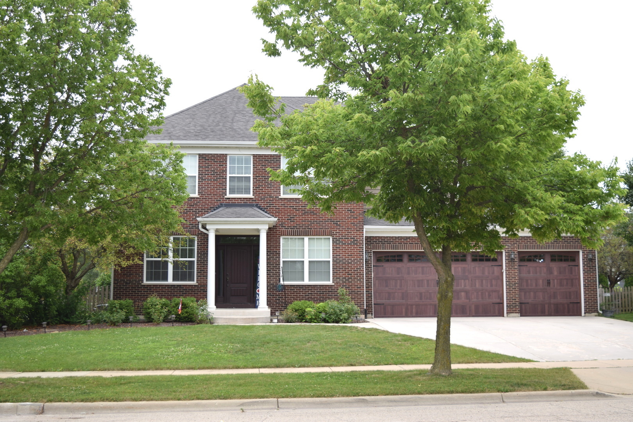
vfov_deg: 30.8
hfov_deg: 45.0
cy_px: 211
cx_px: 316
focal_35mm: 44
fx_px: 765
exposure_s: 1/125
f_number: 5.6
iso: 100
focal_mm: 29
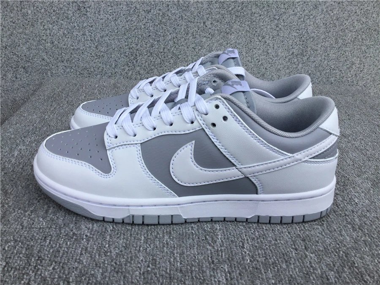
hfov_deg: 58.4
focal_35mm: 31
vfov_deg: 45.4
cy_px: 142
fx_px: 340
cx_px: 190
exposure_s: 1/754
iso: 25
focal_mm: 3.3
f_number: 2.4
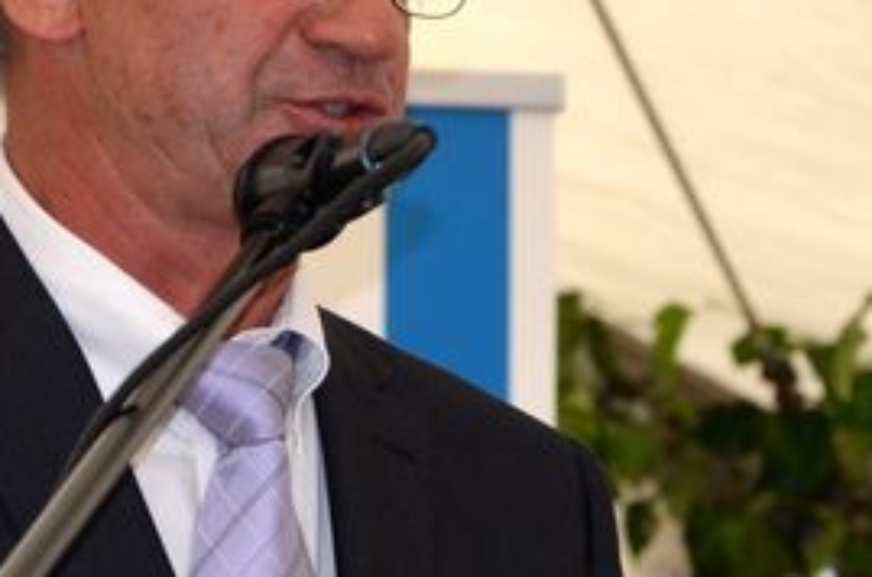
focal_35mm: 409
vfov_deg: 3.3
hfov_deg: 5.0
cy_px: 243
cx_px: 324
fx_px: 9891
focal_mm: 105
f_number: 5.6
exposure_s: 1/160
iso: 200
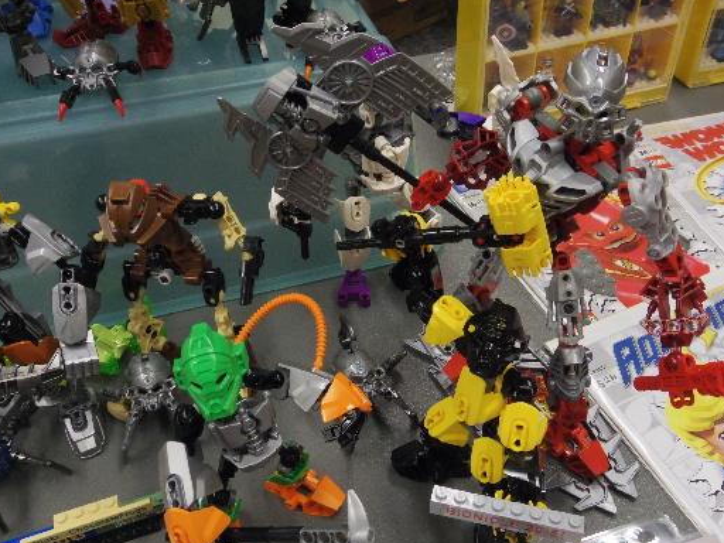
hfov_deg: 53.8
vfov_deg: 41.8
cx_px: 410
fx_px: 711
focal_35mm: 34
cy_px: 291
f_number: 4.5
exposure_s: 1/50
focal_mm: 5.3
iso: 640
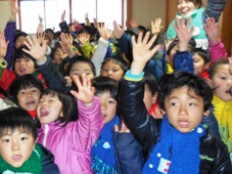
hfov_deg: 41.4
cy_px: 76
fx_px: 295
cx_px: 52
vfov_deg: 32.8
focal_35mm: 44
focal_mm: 4.5
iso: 400
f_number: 3.3
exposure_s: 1/25
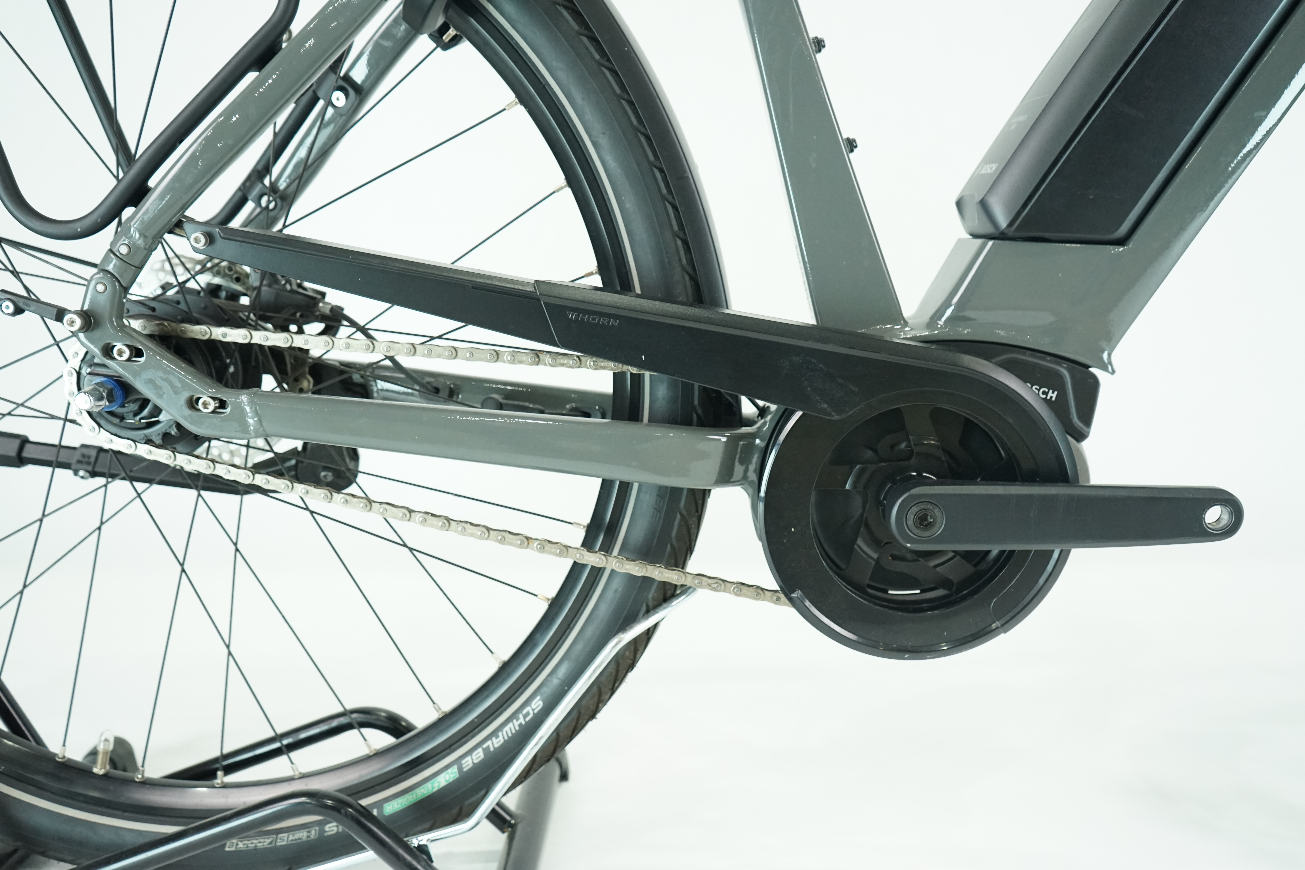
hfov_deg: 63.7
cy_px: 435
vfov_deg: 45.0
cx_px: 652
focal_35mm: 29
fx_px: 1051
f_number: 5
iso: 2500
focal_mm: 29
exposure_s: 1/200
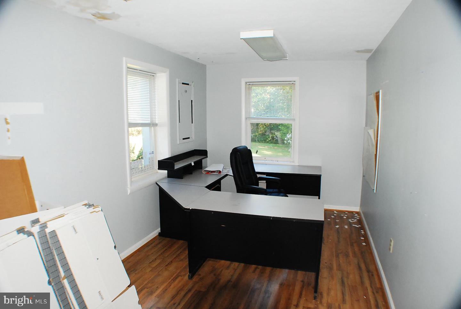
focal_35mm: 28
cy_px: 154
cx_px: 230
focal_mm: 19
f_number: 8
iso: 1000
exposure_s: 1/60
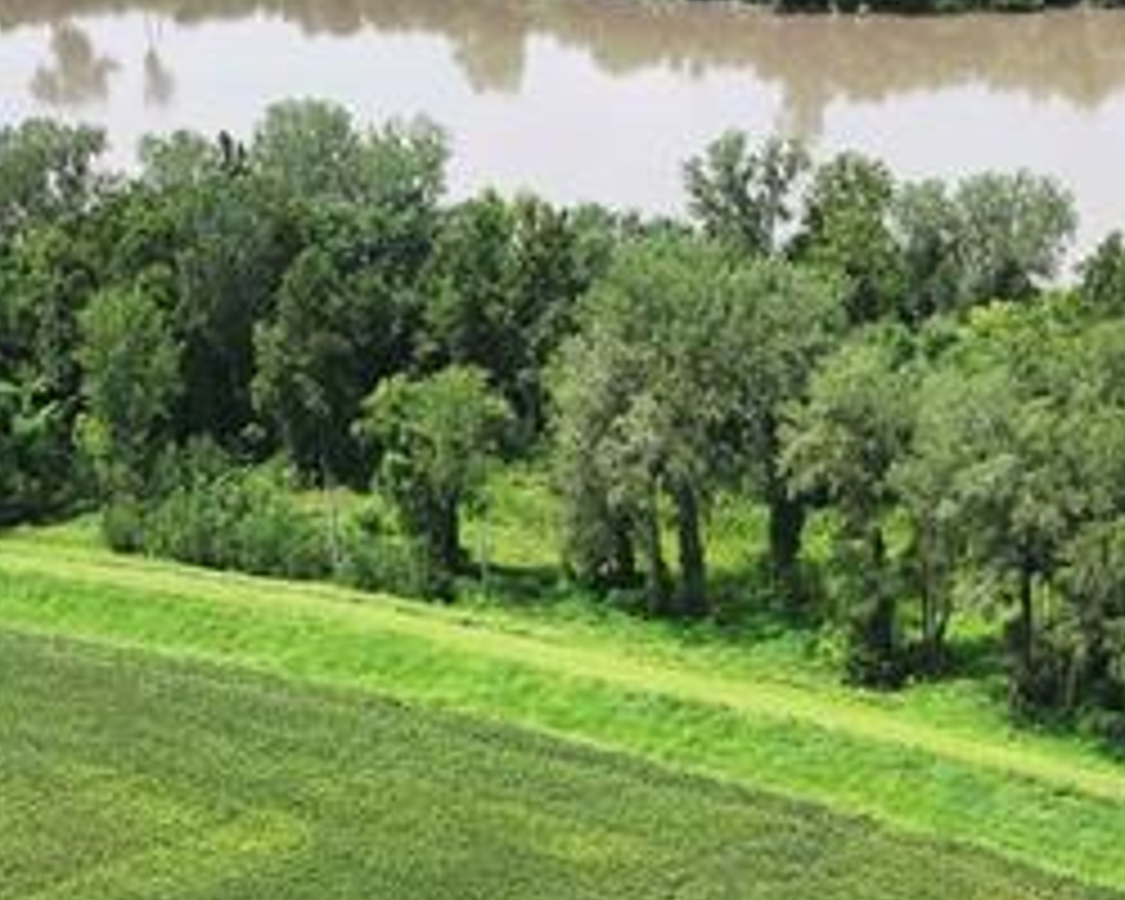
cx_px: 648
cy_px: 1278
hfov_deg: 19.9
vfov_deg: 15.0
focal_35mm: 96
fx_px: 3196
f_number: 2.8
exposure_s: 1/1250
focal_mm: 12.29
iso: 100
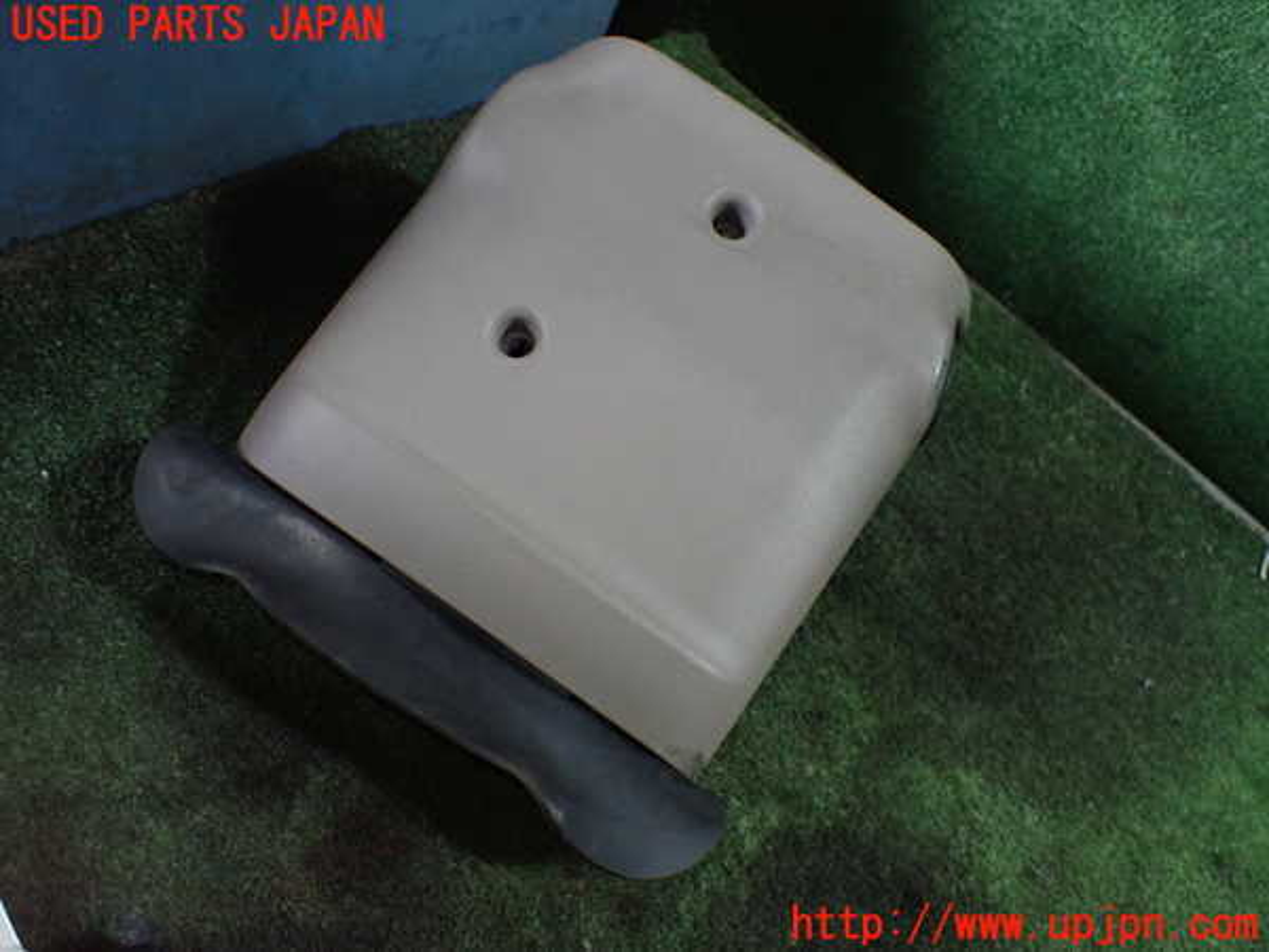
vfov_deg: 46.8
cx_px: 634
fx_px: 1100
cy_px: 476
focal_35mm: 30
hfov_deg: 60.0
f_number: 2.3
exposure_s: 1/125
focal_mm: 5.4
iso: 640
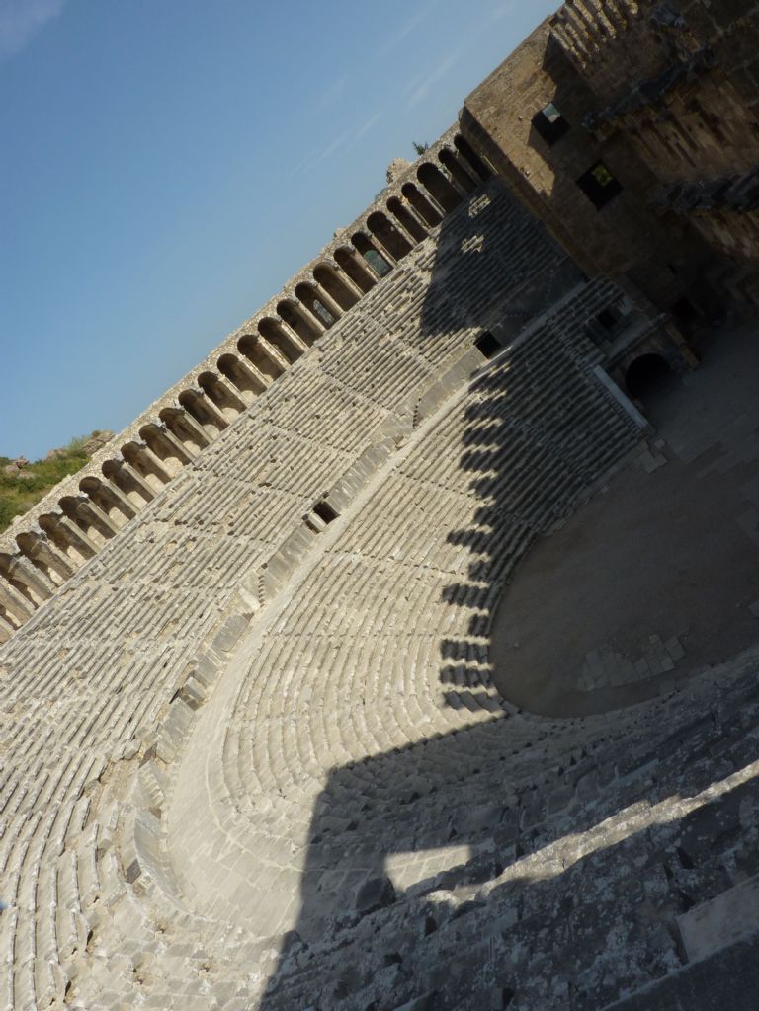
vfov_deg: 65.3
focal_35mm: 27
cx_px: 380
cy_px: 506
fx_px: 789
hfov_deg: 51.4
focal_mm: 4.8
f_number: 8
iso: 80
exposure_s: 1/200
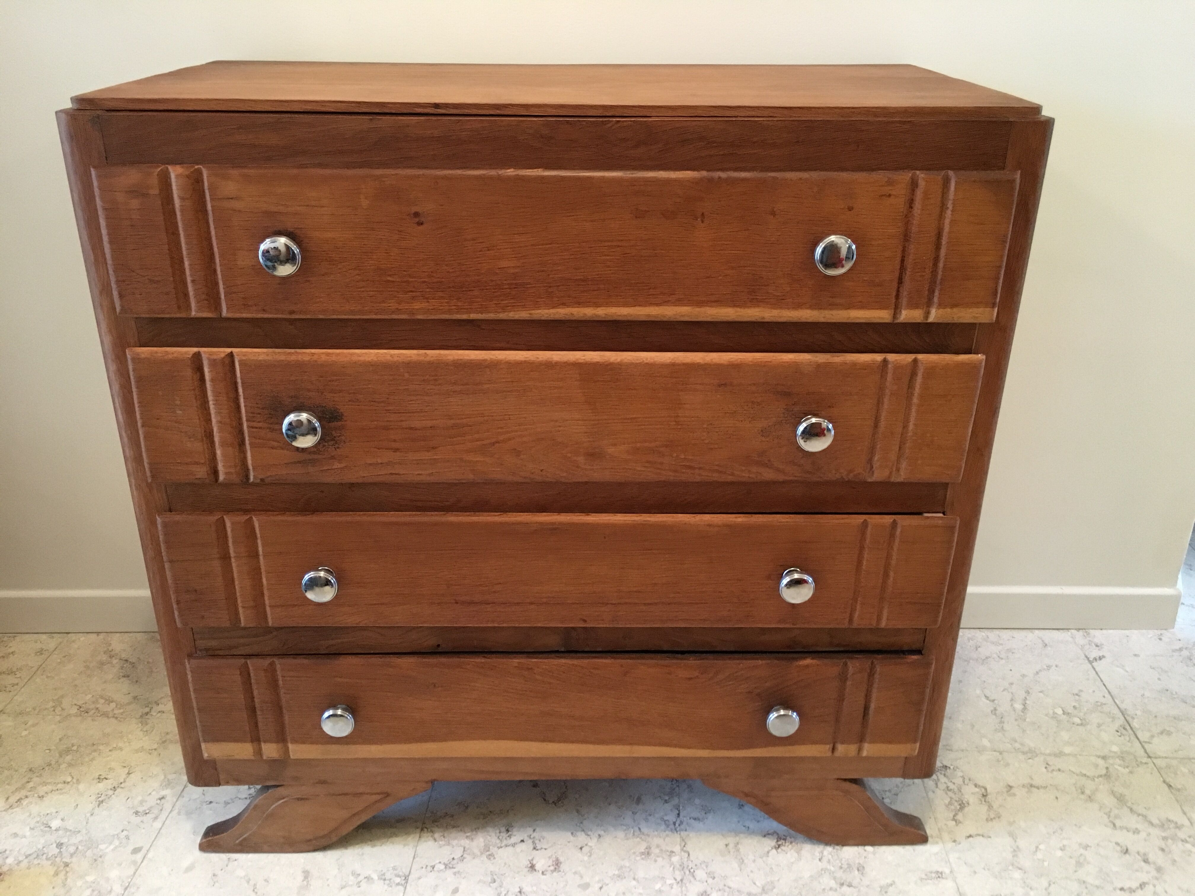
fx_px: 1001
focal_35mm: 29
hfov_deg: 61.7
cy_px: 448
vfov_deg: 48.2
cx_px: 598
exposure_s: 1/17
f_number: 2.2
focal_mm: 4.15
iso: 250
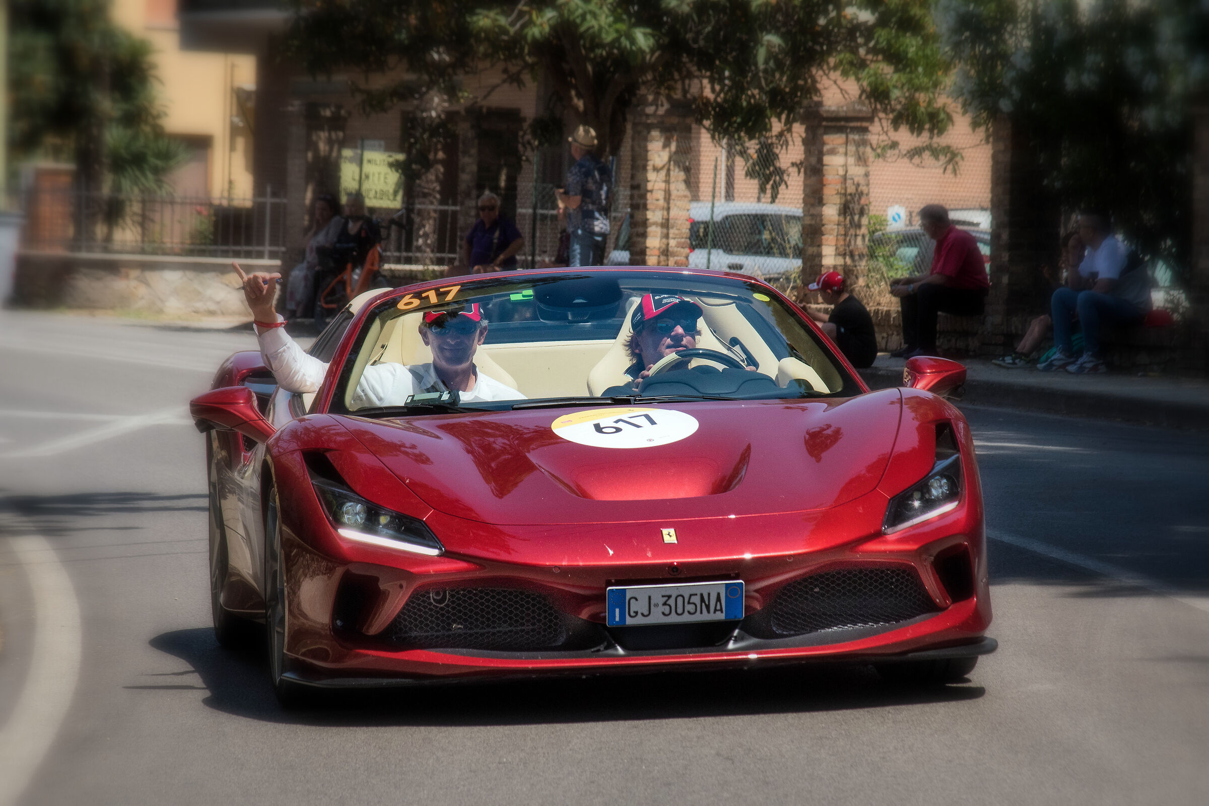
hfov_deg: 11.4
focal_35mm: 180
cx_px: 604
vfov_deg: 7.6
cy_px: 403
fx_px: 6045
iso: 800
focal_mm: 120
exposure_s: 1/1600
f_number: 9
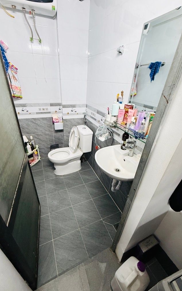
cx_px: 87
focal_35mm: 15
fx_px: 119
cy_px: 146
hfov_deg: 74.7
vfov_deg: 101.5
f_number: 2.2
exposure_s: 1/100
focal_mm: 2.22
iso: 200
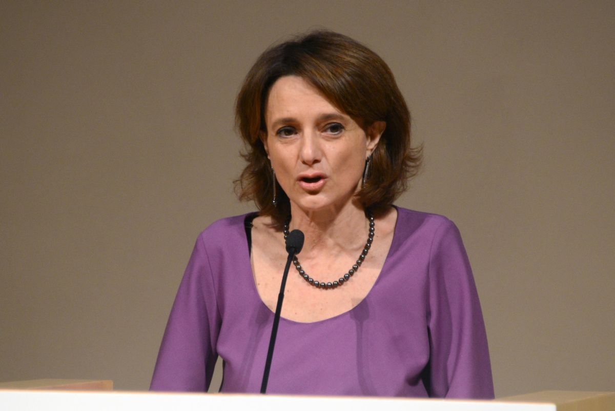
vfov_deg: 4.6
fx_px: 5127
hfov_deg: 6.9
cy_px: 206
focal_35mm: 300
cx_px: 308
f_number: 5.6
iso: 1250
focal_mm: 300
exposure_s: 1/125
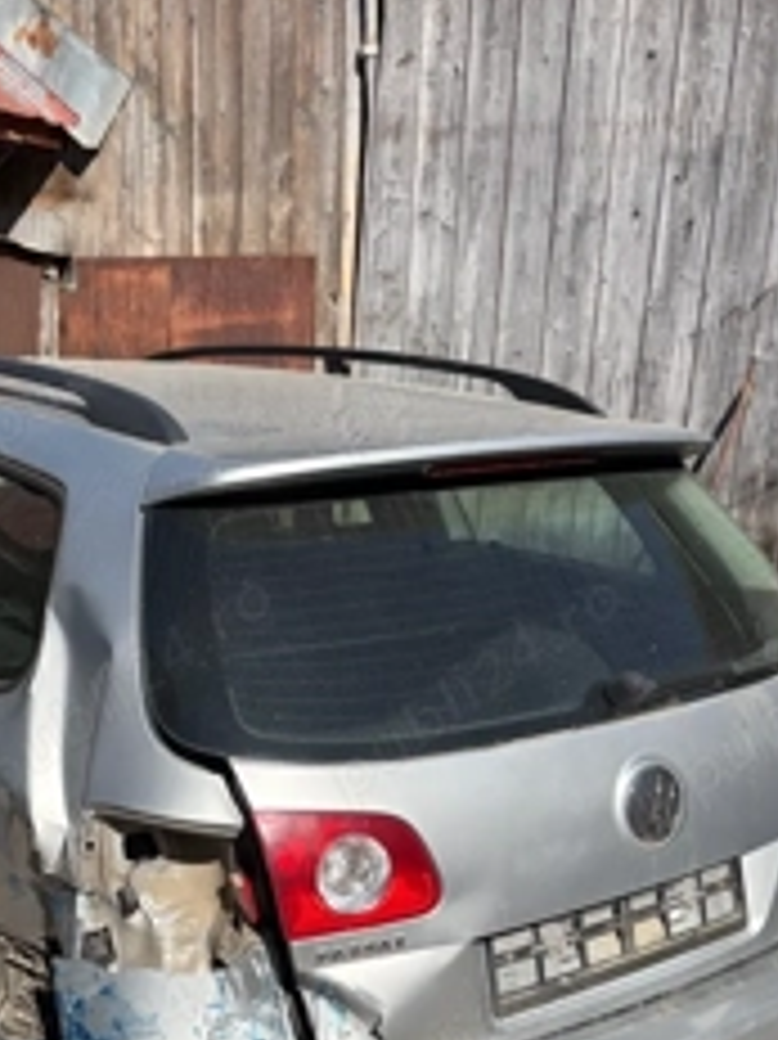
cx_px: 216
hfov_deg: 31.7
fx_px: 1350
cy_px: 743
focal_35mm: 45
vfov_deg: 41.2
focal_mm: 5.96
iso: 64
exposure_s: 1/5348
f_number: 1.6
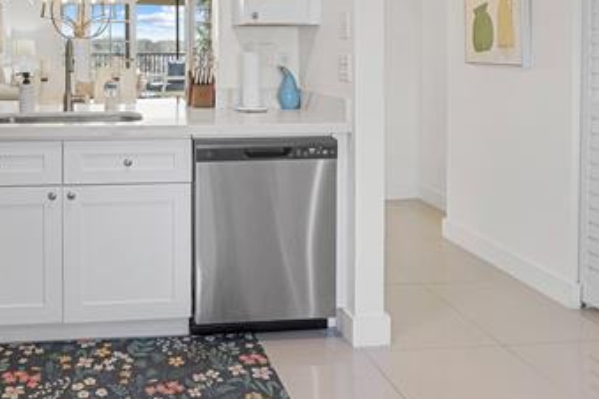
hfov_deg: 54.7
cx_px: 154
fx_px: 549
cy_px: 45
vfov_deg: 37.5
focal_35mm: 33
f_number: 8
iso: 500
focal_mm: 14
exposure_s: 1/5
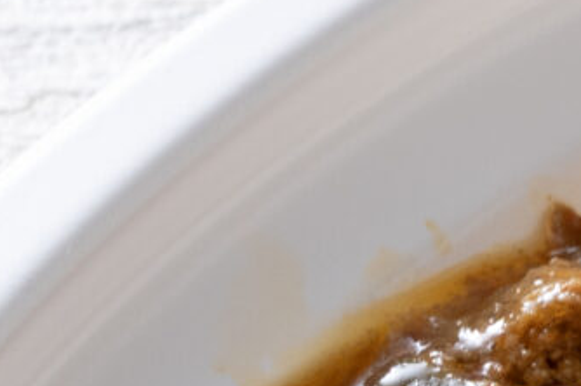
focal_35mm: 921
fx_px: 14849
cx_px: 1428
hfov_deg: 2.2
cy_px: 611
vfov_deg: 1.5
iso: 320
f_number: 18
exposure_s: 1/125
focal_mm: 120
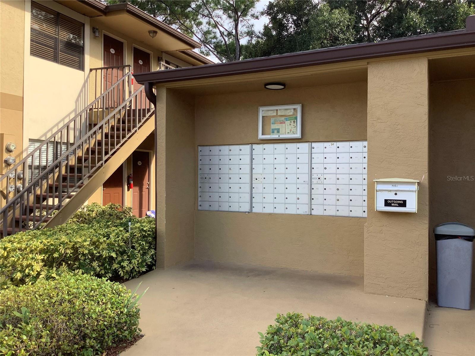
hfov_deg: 58.4
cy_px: 178
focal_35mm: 31
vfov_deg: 45.4
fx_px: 425
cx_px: 238
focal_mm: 3.3
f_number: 2.4
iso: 25
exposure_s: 1/345
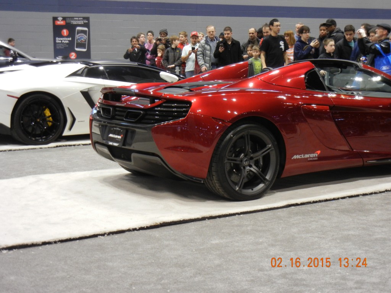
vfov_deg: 21.6
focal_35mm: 68
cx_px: 196
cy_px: 146
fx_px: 768
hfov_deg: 28.6
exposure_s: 1/31.2
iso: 400
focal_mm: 12.2
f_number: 4.1
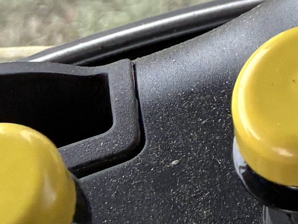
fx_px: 1550
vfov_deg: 7.2
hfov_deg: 9.5
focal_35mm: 180
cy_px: -478
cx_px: 754
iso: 64
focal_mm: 5.96
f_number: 1.6
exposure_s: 1/121
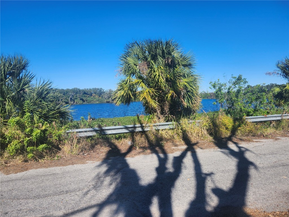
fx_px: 192
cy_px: 108
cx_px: 144
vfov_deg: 58.9
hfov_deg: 73.9
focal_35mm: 23
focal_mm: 5.54
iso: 25
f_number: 1.8
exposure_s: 1/1457
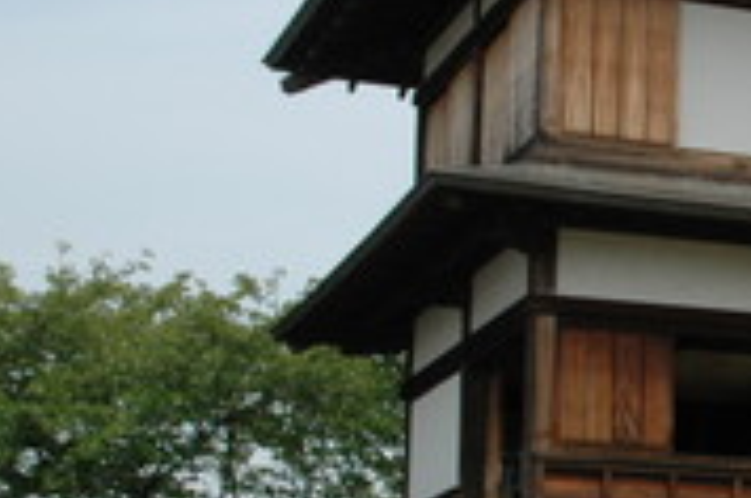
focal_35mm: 124
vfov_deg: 11.0
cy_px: 445
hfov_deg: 15.1
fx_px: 2582
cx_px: 1181
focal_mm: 22
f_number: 10
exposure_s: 1/400
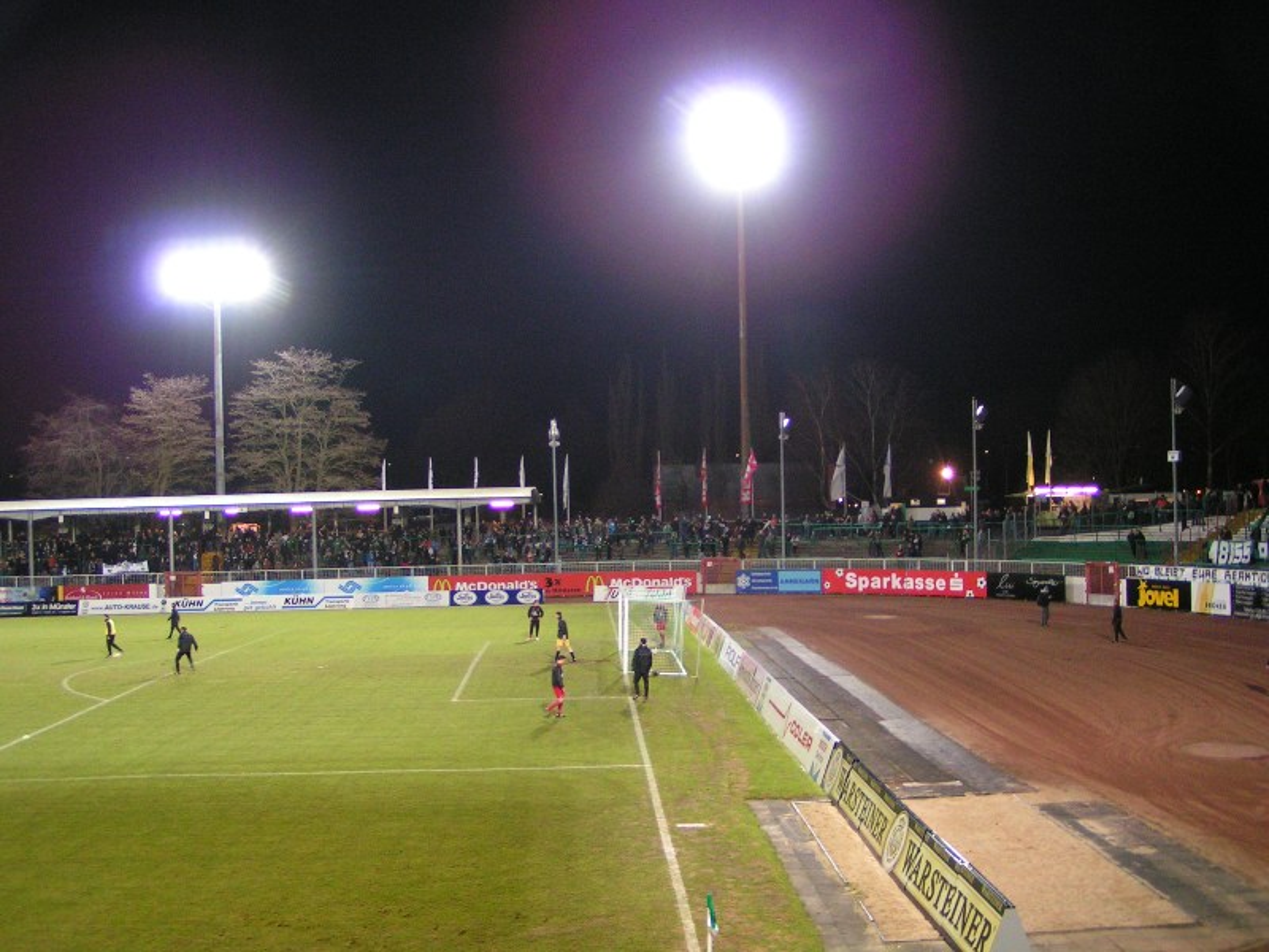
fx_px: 1393
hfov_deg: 49.0
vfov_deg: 37.7
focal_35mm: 38
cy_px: 476
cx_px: 634
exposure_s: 1/25
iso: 200
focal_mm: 5.8
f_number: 2.8
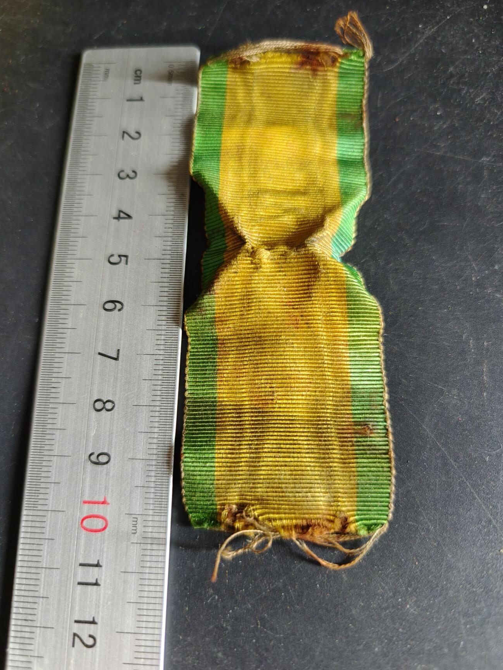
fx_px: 465
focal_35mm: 24
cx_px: 249
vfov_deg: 71.6
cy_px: 349
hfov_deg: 56.8
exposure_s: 1/100
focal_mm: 6.06
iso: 500
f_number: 1.6
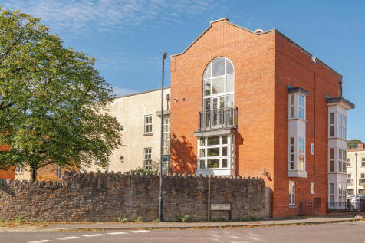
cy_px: 122
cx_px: 182
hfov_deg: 60.3
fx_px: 314
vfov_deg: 42.3
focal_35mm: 31
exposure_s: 1/1000
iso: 400
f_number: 8
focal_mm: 21
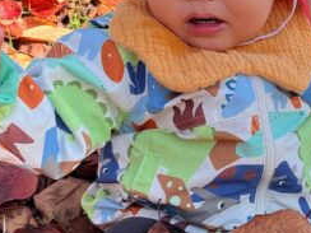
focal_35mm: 82
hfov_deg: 22.9
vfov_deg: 18.0
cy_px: 148
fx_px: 737
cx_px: 307
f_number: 1.6
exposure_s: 1/1036
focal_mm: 5.1
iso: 50
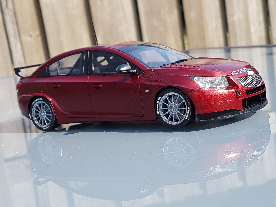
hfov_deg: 67.3
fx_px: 207
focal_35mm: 26
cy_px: 104
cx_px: 138
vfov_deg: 53.1
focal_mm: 4.2
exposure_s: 1/962
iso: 40
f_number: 1.7
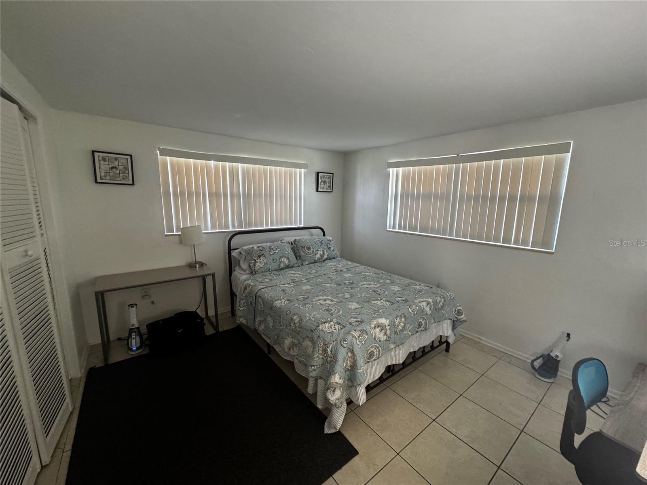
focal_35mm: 14
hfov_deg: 102.1
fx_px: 262
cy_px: 242
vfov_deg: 85.7
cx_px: 324
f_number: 2.2
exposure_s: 1/60
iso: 400
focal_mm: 2.22
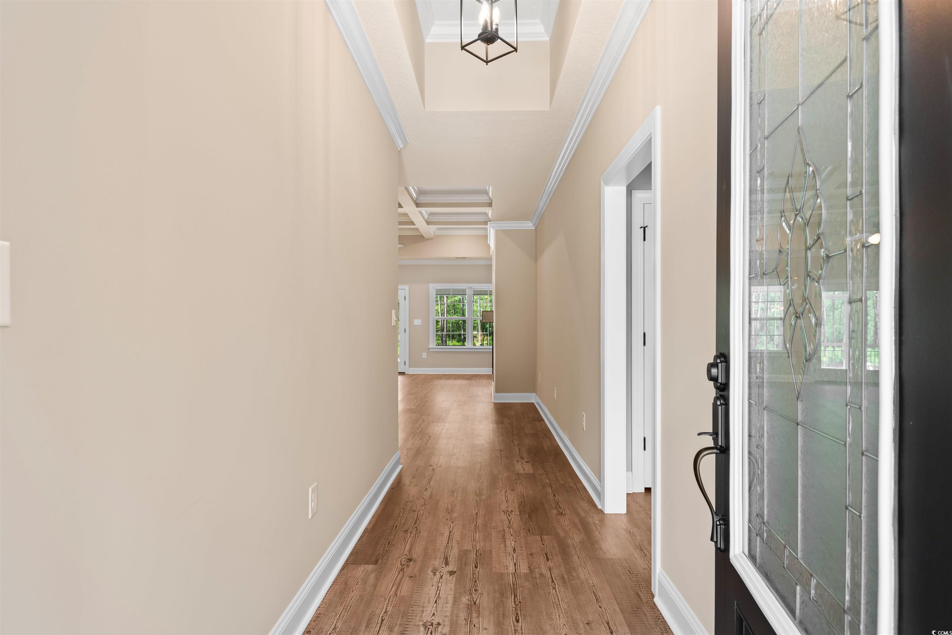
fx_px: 502
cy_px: 318
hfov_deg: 86.9
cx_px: 476
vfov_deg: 64.6
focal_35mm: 19
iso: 100
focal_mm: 13
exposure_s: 1/5
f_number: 4.8
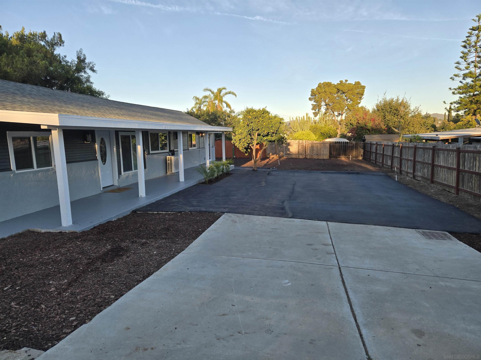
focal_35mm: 23
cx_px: 240
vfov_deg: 58.9
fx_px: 320
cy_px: 180
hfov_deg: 73.9
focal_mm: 5.4
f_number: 1.8
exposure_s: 1/1879
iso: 80
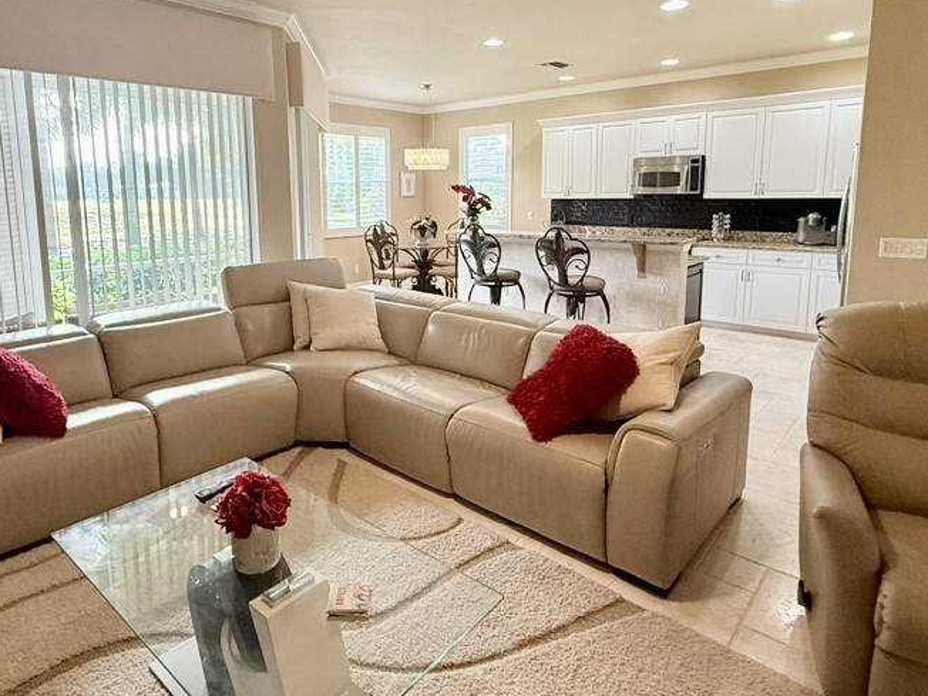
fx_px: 590
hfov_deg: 76.1
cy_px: 266
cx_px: 407
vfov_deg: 60.4
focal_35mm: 22
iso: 250
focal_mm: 2.22
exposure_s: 1/120
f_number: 2.2
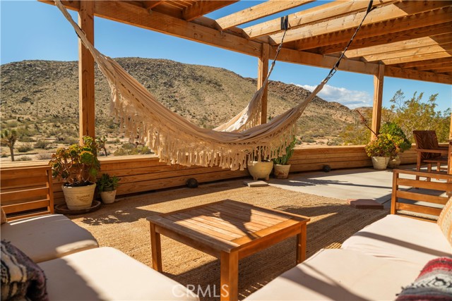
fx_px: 301
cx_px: 226
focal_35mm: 24
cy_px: 150
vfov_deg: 53.2
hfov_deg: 73.7
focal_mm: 24
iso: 100
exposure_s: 1/1000
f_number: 4
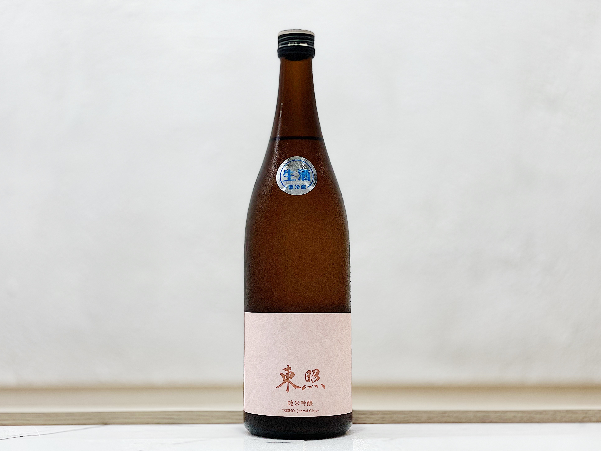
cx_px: 298
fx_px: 938
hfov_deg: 35.5
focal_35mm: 54
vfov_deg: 27.0
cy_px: 230
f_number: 2
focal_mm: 6
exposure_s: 1/100
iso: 50
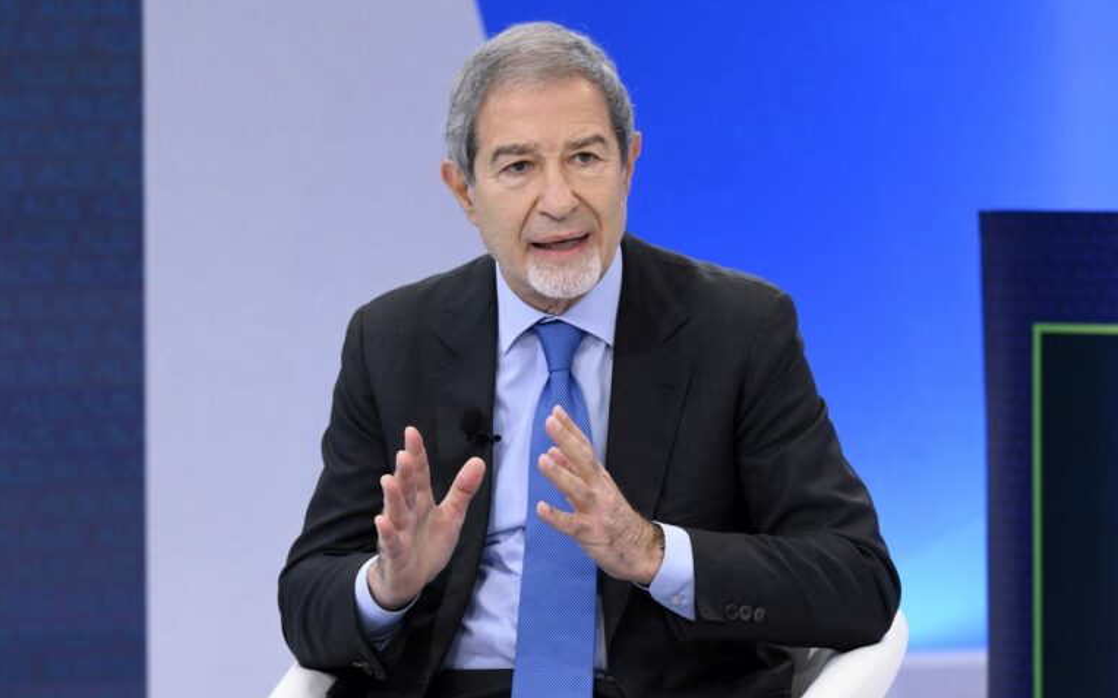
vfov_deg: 6.4
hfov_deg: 10.2
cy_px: 348
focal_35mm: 205
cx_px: 558
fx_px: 6244
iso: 1600
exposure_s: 1/322
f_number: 5
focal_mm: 200
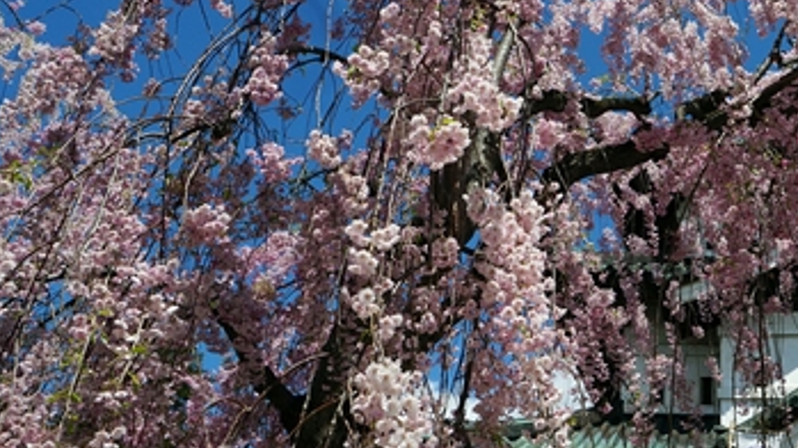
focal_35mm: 36
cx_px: 640
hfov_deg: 51.8
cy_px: 110
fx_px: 761
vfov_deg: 32.2
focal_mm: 10
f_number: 11
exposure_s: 1/250
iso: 100
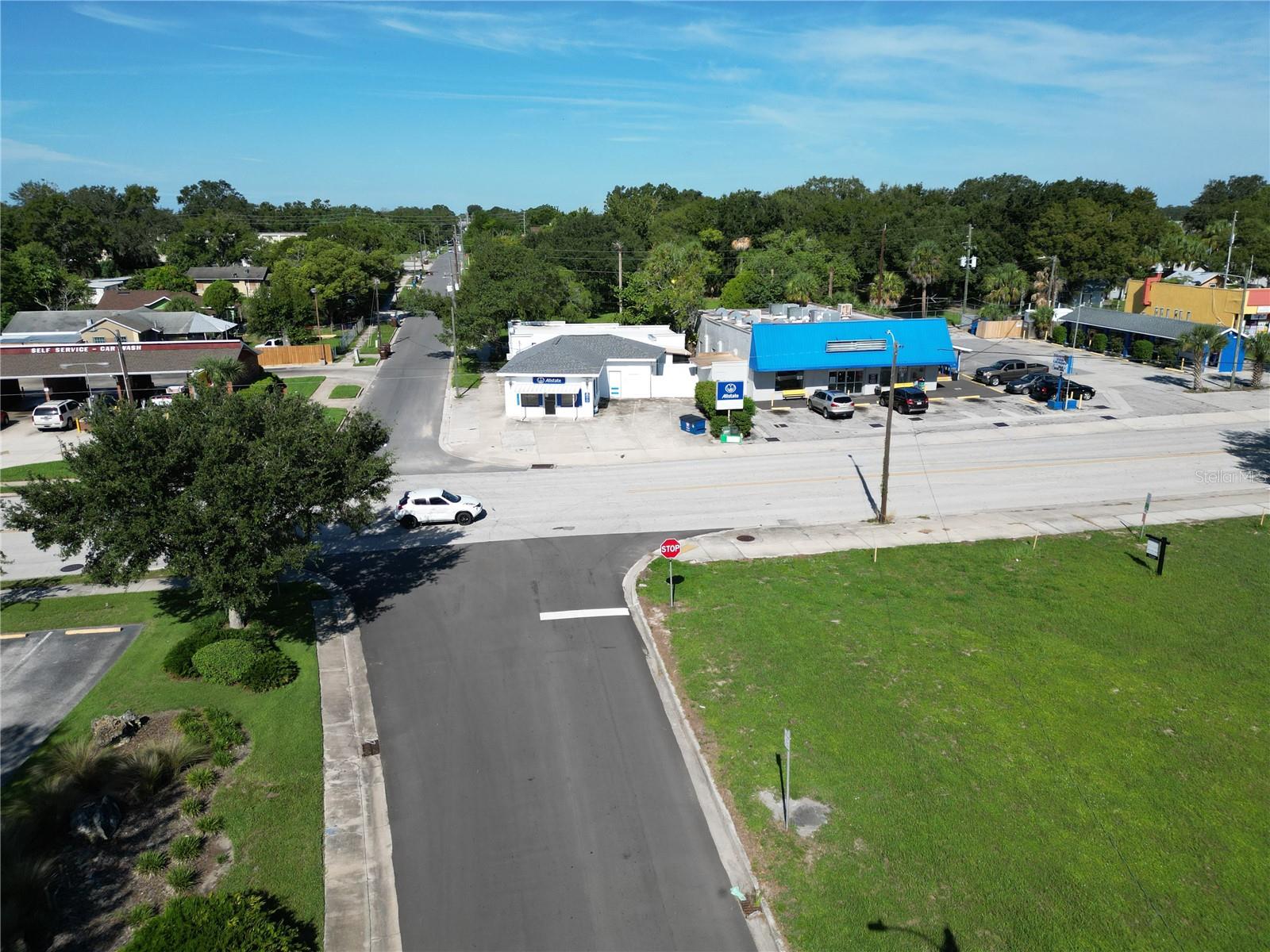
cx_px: 635
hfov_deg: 71.6
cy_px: 476
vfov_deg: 56.8
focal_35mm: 24
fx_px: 881
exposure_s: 1/3200
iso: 110
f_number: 1.7
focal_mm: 6.72
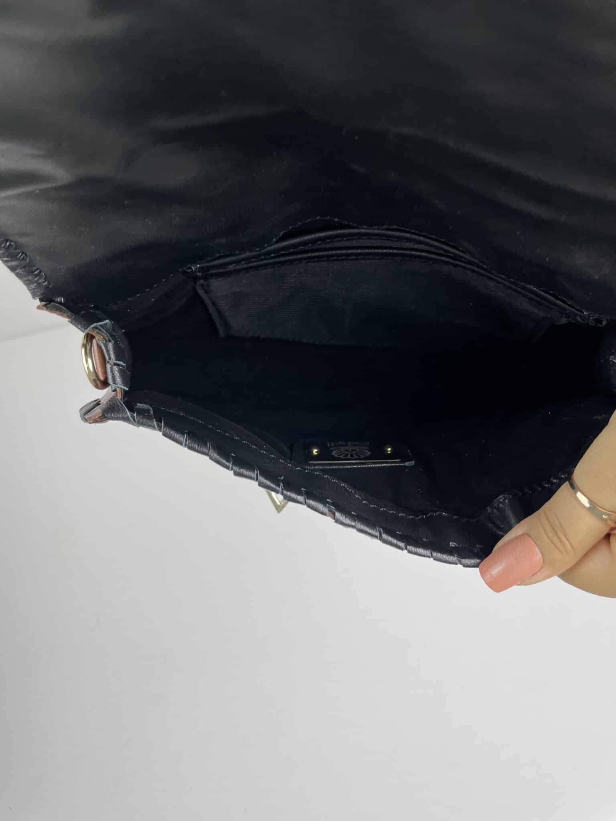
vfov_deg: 67.3
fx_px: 617
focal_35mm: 26
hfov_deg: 53.1
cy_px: 410
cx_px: 308
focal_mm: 4.2
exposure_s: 1/100
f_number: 1.6
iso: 40
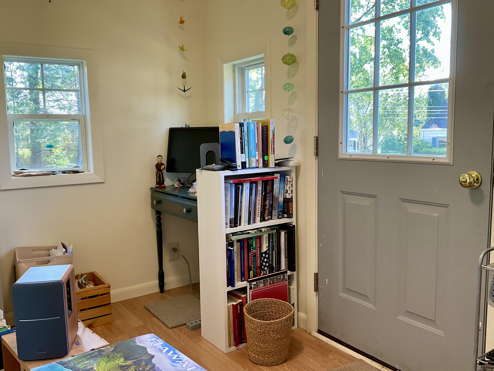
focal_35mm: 29
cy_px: 186
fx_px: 414
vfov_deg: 48.2
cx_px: 247
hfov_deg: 61.7
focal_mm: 3
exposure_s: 1/60
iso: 40
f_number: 1.8
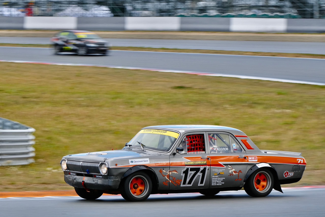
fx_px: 1995
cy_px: 108
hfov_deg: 9.3
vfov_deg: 6.2
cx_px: 162
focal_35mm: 221
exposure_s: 1/125
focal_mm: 147.6
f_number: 11
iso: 160
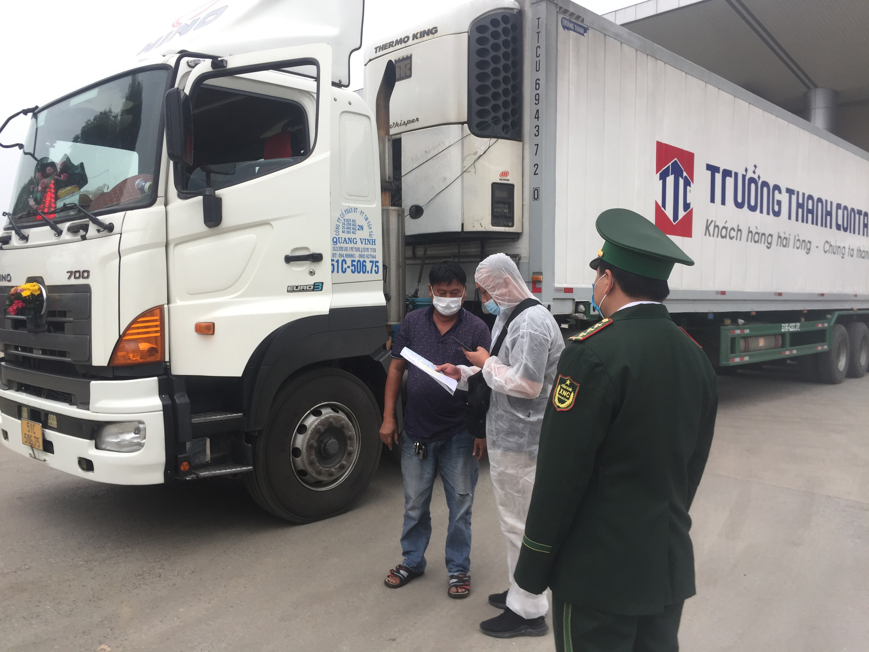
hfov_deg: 61.7
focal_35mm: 29
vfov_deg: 48.2
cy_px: 326
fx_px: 728
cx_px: 434
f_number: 2.2
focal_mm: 4.15
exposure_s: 1/100
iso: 32
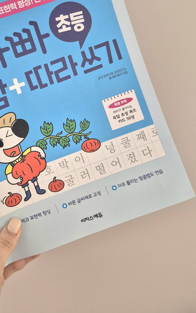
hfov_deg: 34.5
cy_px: 82
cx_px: 45
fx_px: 308
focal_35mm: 36
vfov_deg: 51.9
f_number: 1.8
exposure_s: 1/120
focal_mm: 5.4
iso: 400
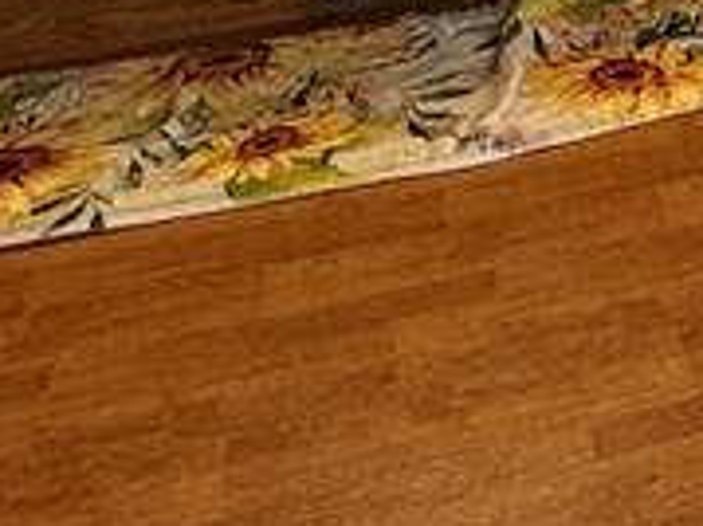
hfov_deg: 22.1
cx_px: 903
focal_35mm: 80
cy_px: -620
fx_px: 1624
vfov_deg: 14.3
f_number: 2.2
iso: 250
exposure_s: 1/60
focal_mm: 2.22
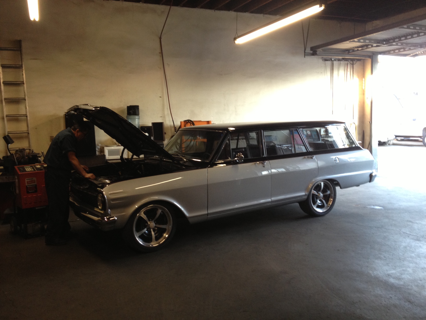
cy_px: 160
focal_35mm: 35
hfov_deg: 52.6
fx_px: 431
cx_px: 213
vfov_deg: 40.7
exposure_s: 1/20
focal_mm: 4.28
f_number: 2.4
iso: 100
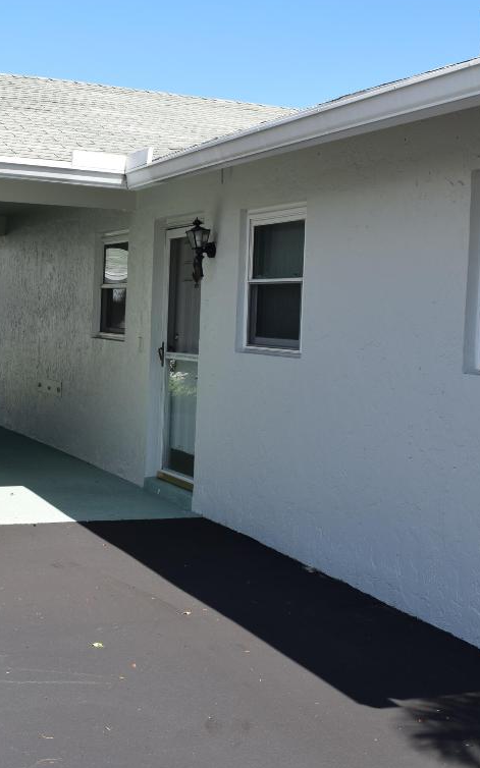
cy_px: 380
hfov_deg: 23.1
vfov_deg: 36.3
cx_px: 184
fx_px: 1173
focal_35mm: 56
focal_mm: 24
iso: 200
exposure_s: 1/320
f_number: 9
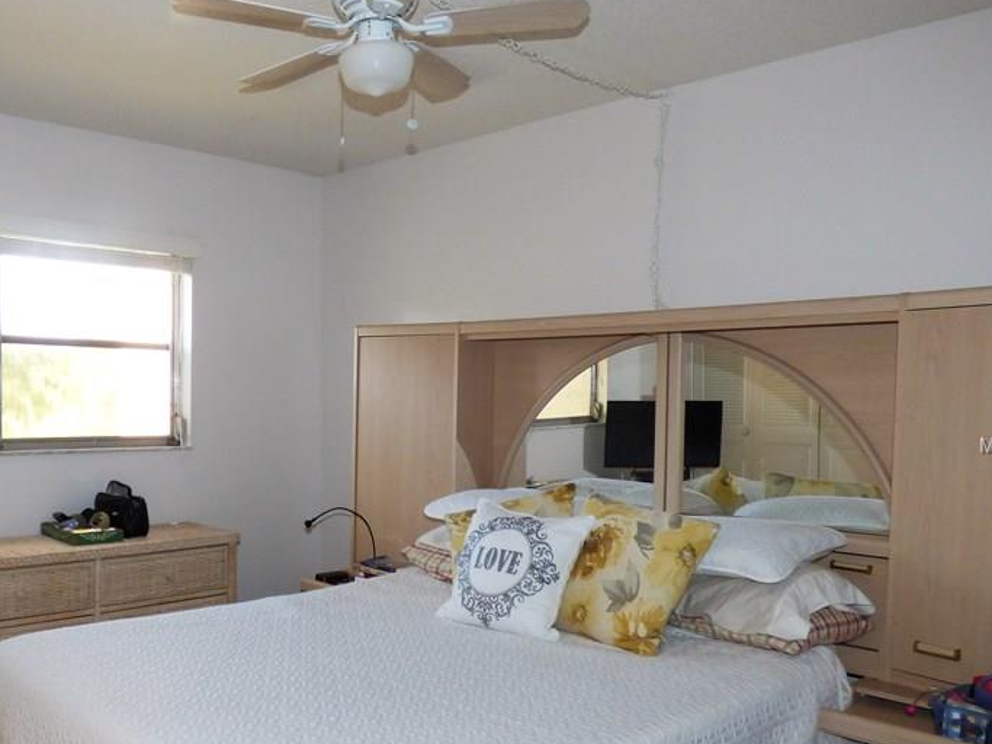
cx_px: 324
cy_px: 446
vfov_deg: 42.7
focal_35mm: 33
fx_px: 946
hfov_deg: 54.2
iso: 250
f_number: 2.9
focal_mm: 3.78
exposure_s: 1/60
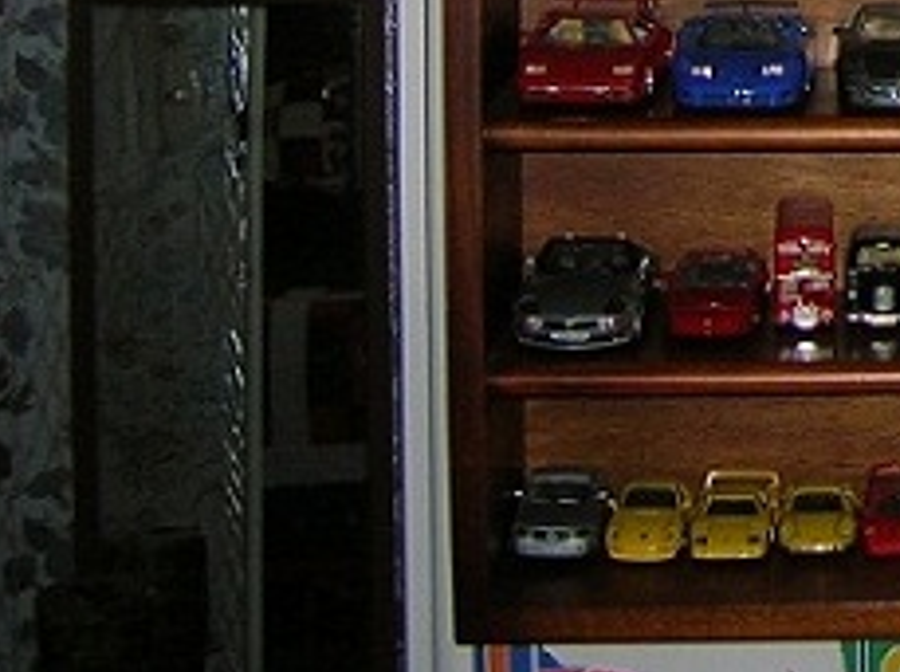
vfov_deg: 11.6
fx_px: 3089
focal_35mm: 119
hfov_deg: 15.0
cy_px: -491
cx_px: 1462
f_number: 2.9
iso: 50
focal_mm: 5.7
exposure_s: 1/60.1
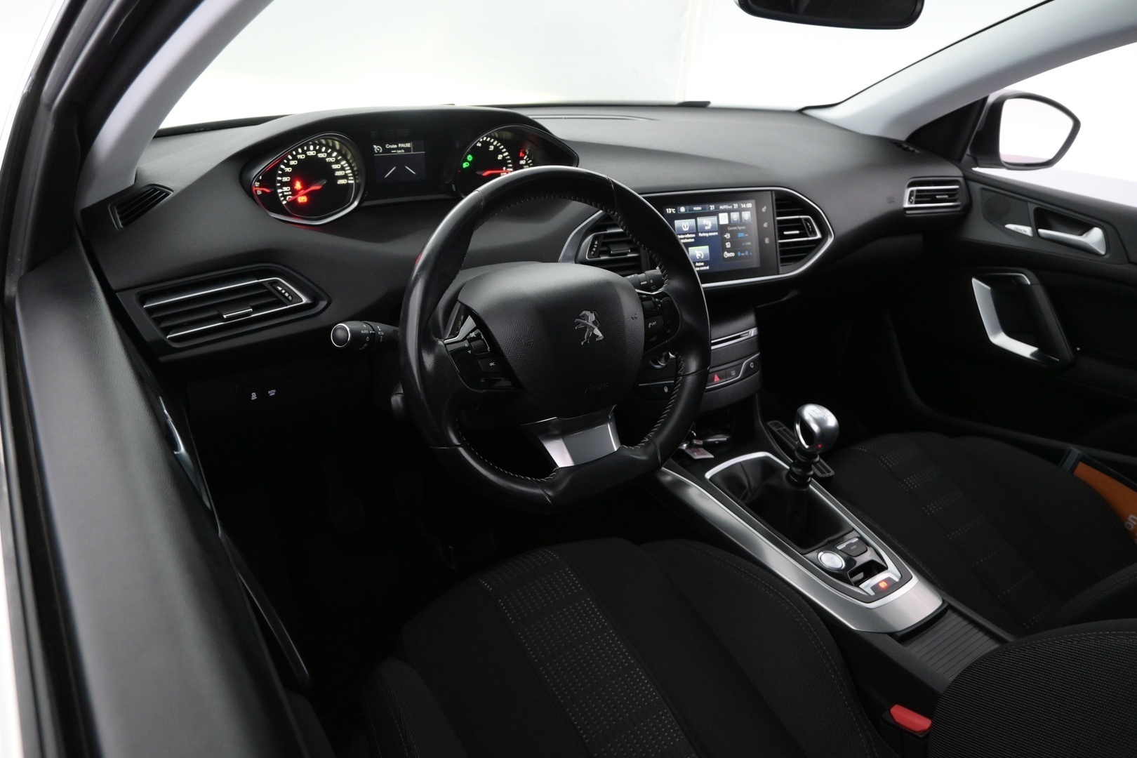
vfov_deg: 53.1
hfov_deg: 73.7
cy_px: 379
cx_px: 568
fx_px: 758
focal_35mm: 24
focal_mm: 16
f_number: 4
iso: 2500
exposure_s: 1/60
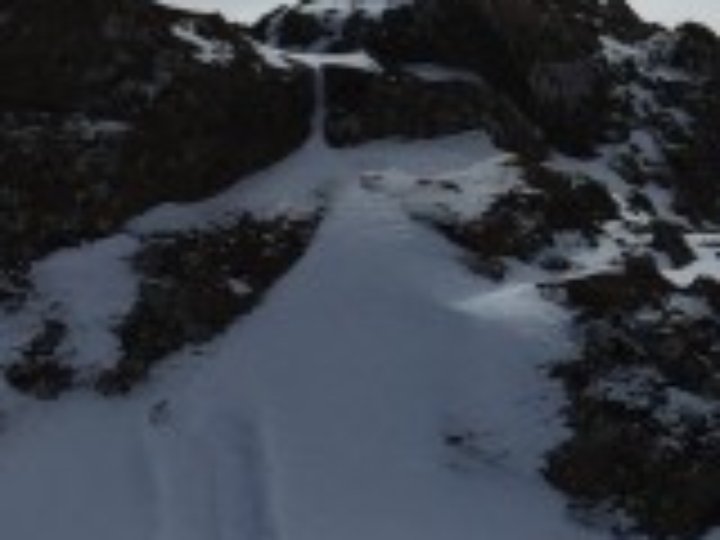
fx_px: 2642
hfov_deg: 15.0
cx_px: 855
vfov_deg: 11.5
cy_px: -74
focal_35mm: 127
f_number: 2.2
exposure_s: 1/13333
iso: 32
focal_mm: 4.15
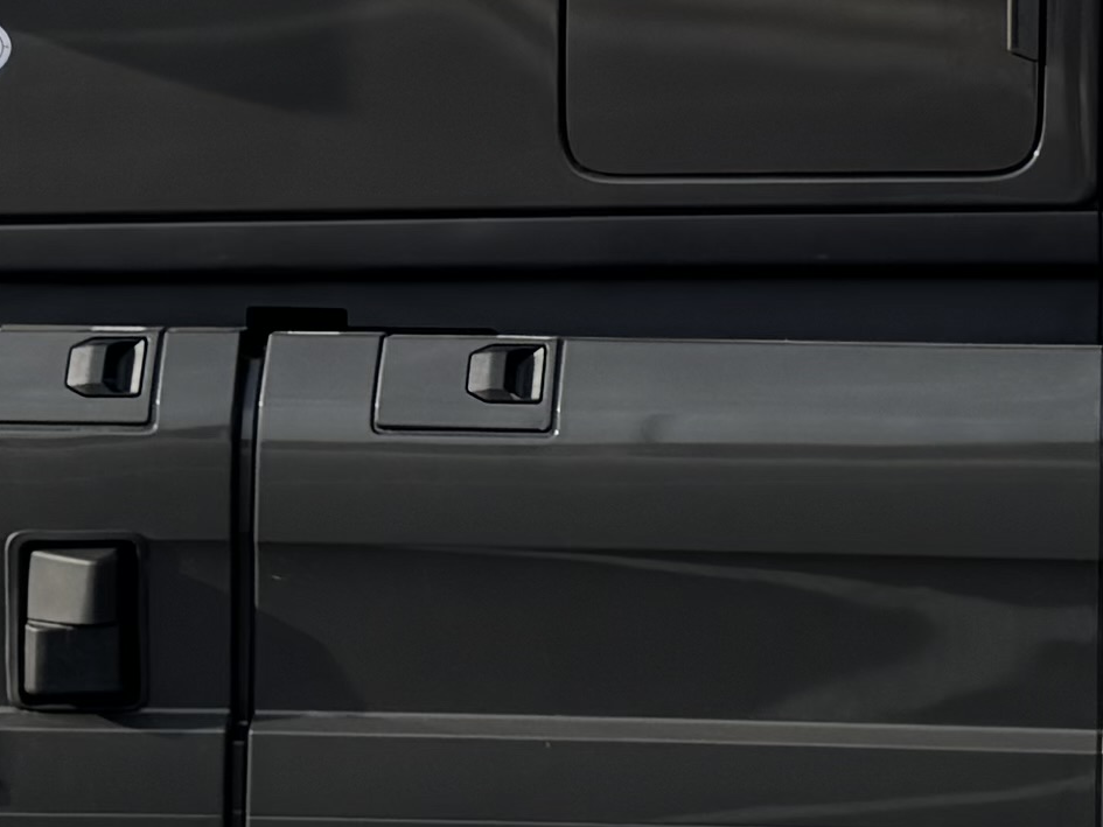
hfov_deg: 13.5
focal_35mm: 145
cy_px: -292
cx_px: 916
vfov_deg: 10.0
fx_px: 4621
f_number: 1.78
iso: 80
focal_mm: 6.76
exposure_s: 1/3802
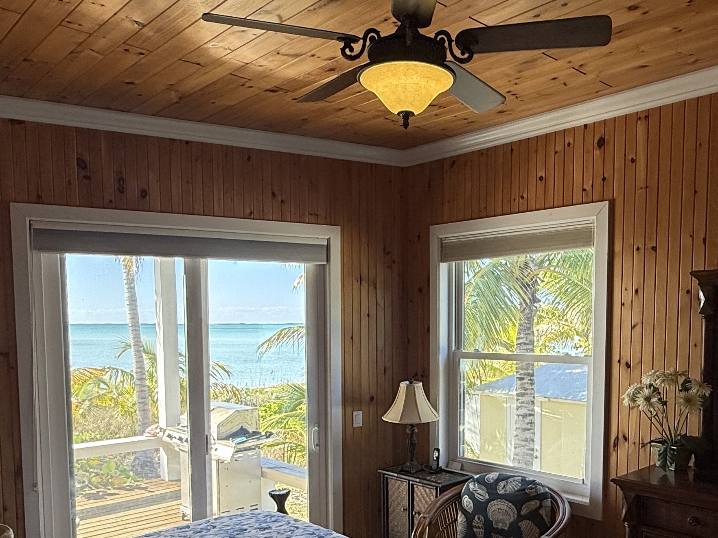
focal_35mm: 32
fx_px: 664
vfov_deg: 43.3
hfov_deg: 56.6
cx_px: 413
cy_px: 375
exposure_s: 1/112
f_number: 2.2
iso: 64
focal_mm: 2.22
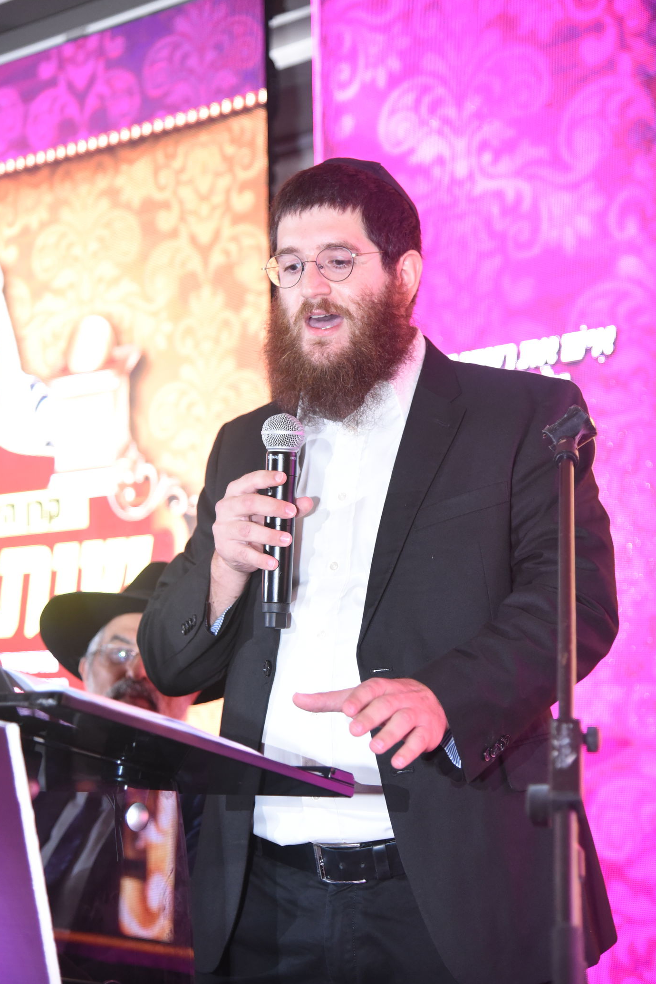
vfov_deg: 28.5
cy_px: 489
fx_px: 1941
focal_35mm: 71
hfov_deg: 19.2
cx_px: 327
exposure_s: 1/200
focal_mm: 70
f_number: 4
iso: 3200
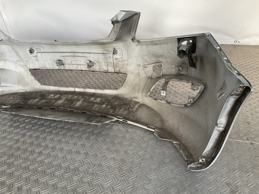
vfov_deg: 48.2
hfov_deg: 61.7
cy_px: 97
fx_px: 217
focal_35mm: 29
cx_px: 130
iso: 40
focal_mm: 3
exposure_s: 1/100
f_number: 1.8
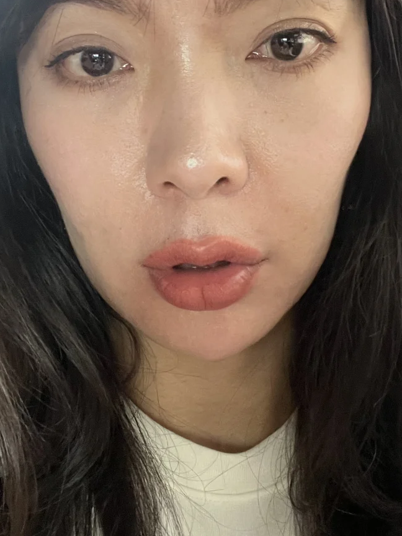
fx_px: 774
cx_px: 215
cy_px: 164
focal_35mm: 50
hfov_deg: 29.1
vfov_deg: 37.6
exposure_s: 1/30
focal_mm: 2.71
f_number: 2.2
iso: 500
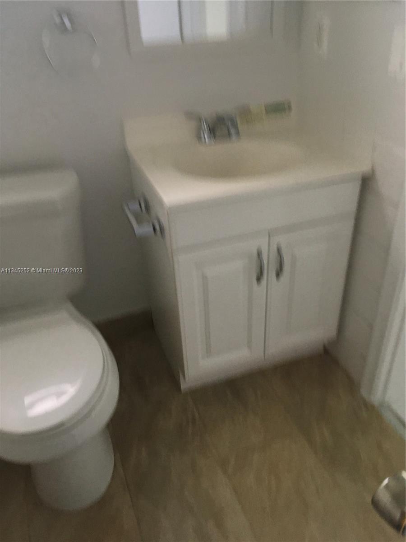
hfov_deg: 48.2
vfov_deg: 61.7
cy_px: 271
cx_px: 203
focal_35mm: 29
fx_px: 454
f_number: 2.2
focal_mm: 4.15
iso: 125
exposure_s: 1/30
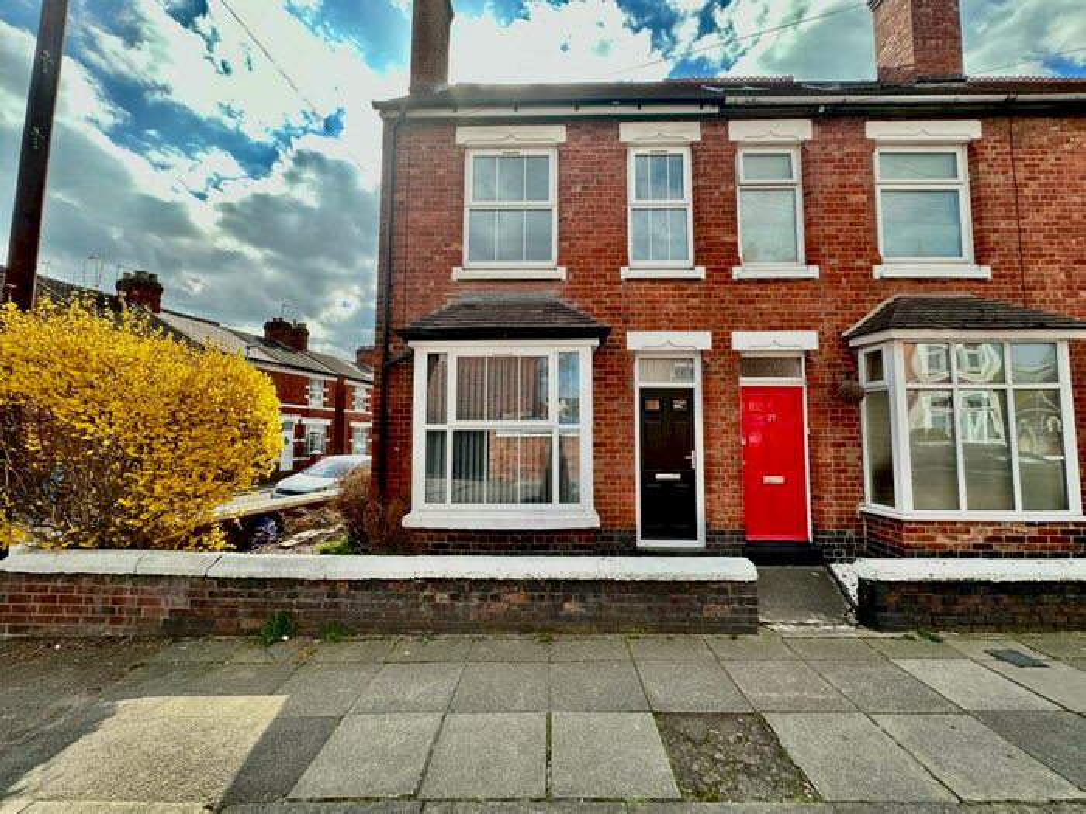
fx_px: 439
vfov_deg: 85.7
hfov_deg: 102.1
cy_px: 407
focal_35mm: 14
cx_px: 543
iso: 40
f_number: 2.2
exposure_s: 1/882
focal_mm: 2.22
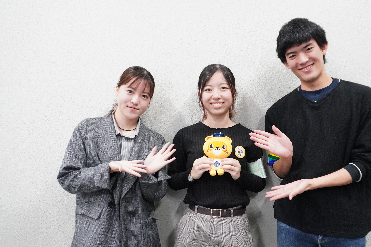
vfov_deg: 43.5
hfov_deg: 61.8
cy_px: 140
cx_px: 206
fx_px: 309
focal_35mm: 30
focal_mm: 16
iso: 3200
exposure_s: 1/125
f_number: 5
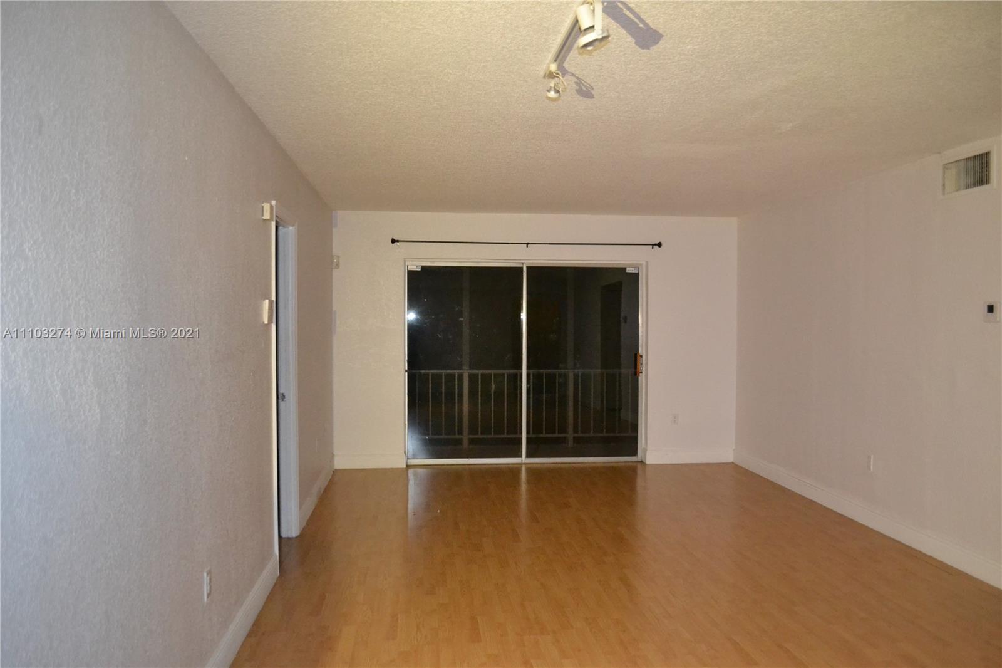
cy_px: 334
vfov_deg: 47.9
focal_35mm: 27
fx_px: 751
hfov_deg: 67.4
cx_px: 501
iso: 3200
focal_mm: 18
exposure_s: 1/60
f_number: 3.5
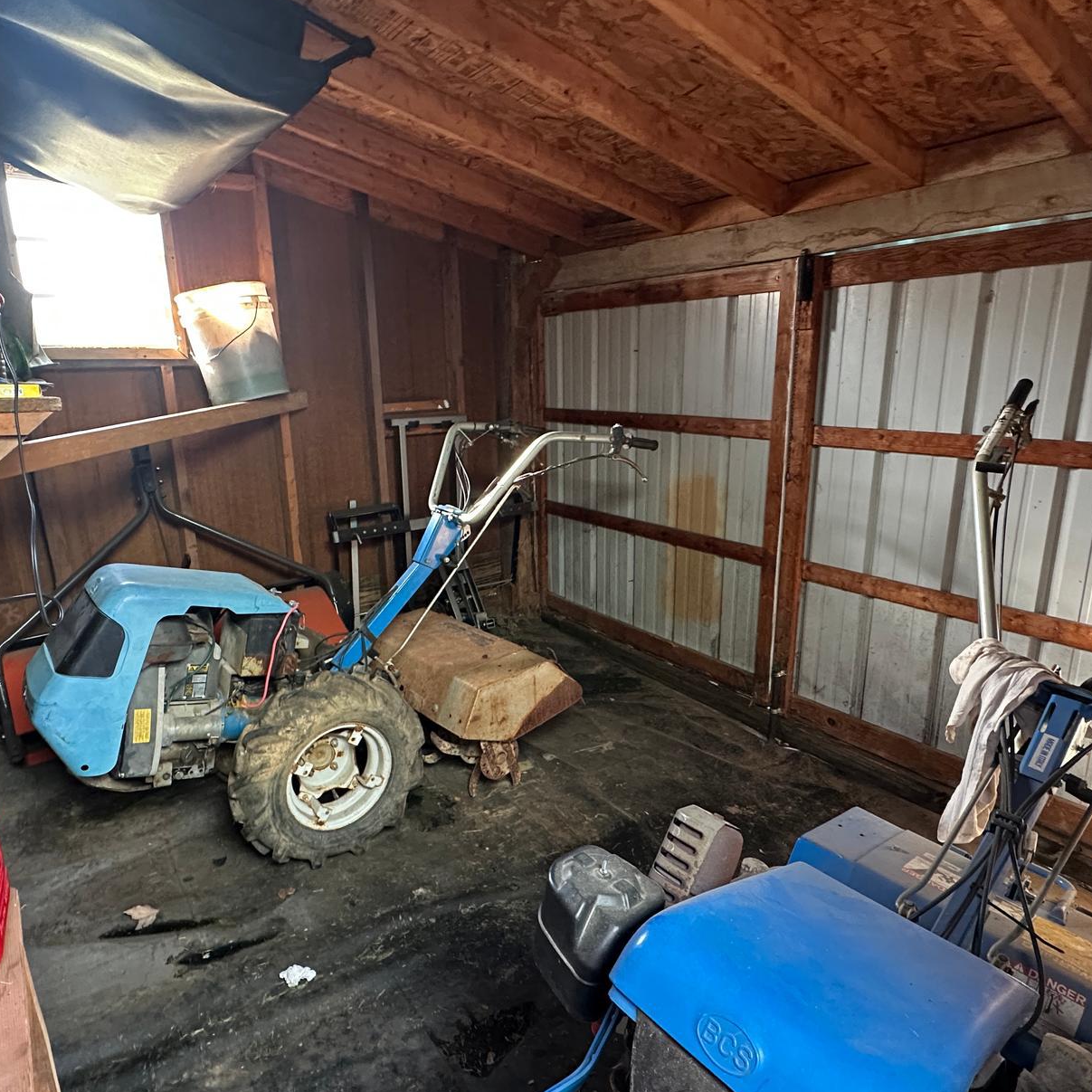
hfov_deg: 72.0
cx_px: 497
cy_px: 555
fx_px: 749
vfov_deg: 72.1
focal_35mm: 21
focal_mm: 2.22
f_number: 2.2
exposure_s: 1/60
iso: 500
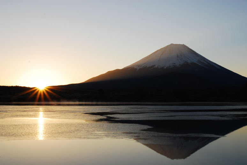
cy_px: 82
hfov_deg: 38.8
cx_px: 124
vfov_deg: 26.6
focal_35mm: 51
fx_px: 350
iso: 200
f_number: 22
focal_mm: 34
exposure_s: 1/50
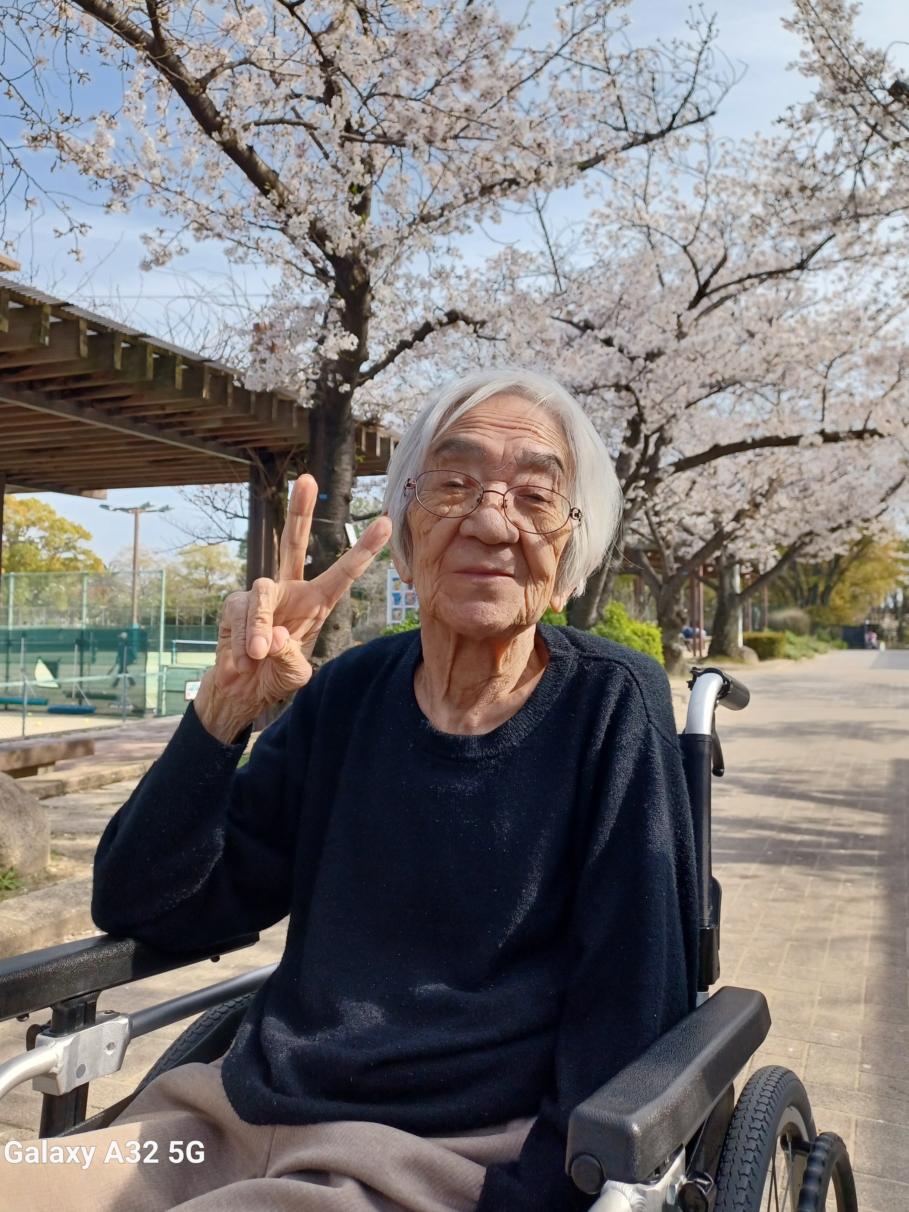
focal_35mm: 29
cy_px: 539
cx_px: 464
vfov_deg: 61.5
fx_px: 1015
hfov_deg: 48.2
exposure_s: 1/300
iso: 32
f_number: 1.8
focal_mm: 4.6
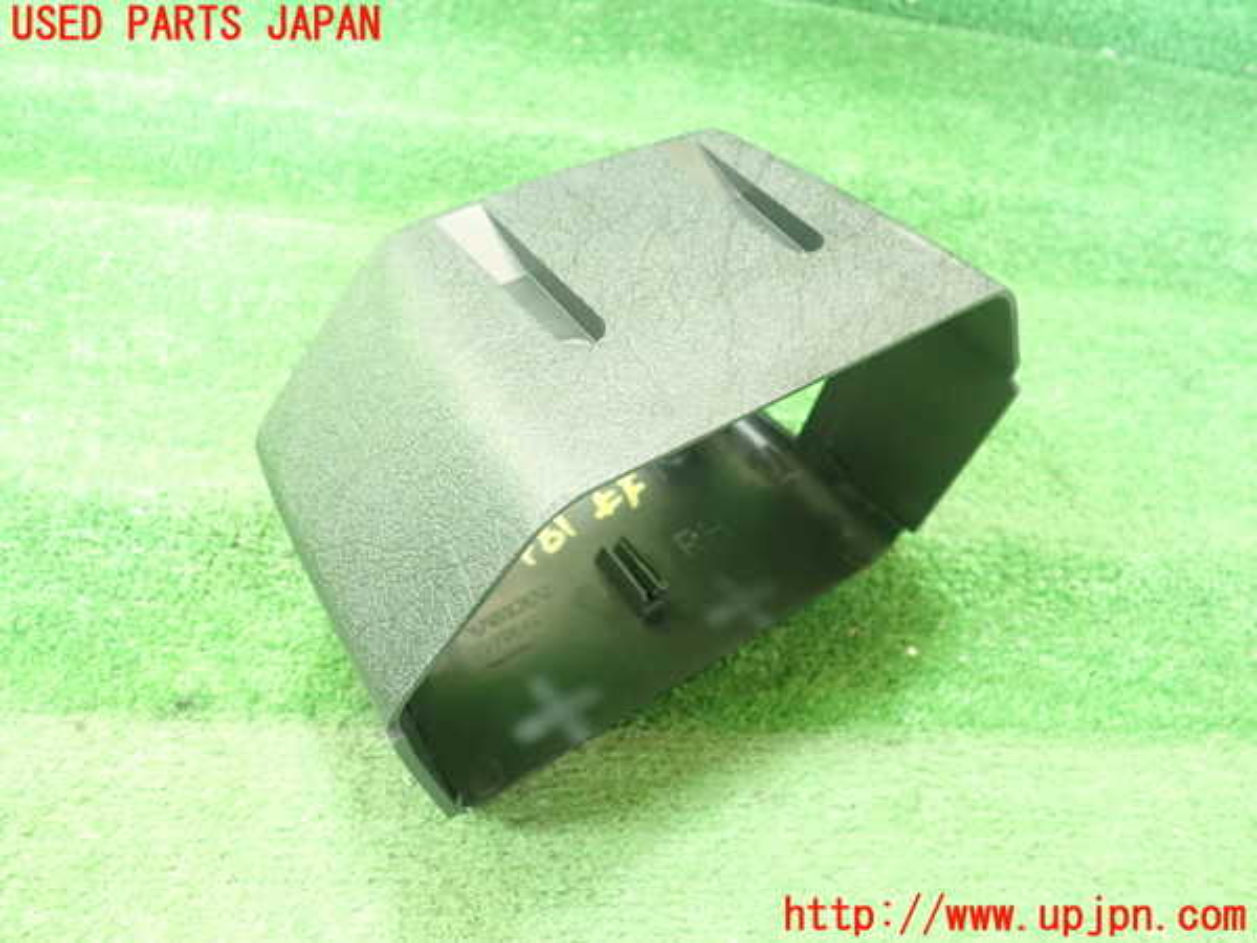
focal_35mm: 30
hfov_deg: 60.0
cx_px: 628
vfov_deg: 46.8
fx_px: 1089
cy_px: 472
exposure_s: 1/60
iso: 800
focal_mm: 5.5
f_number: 2.3
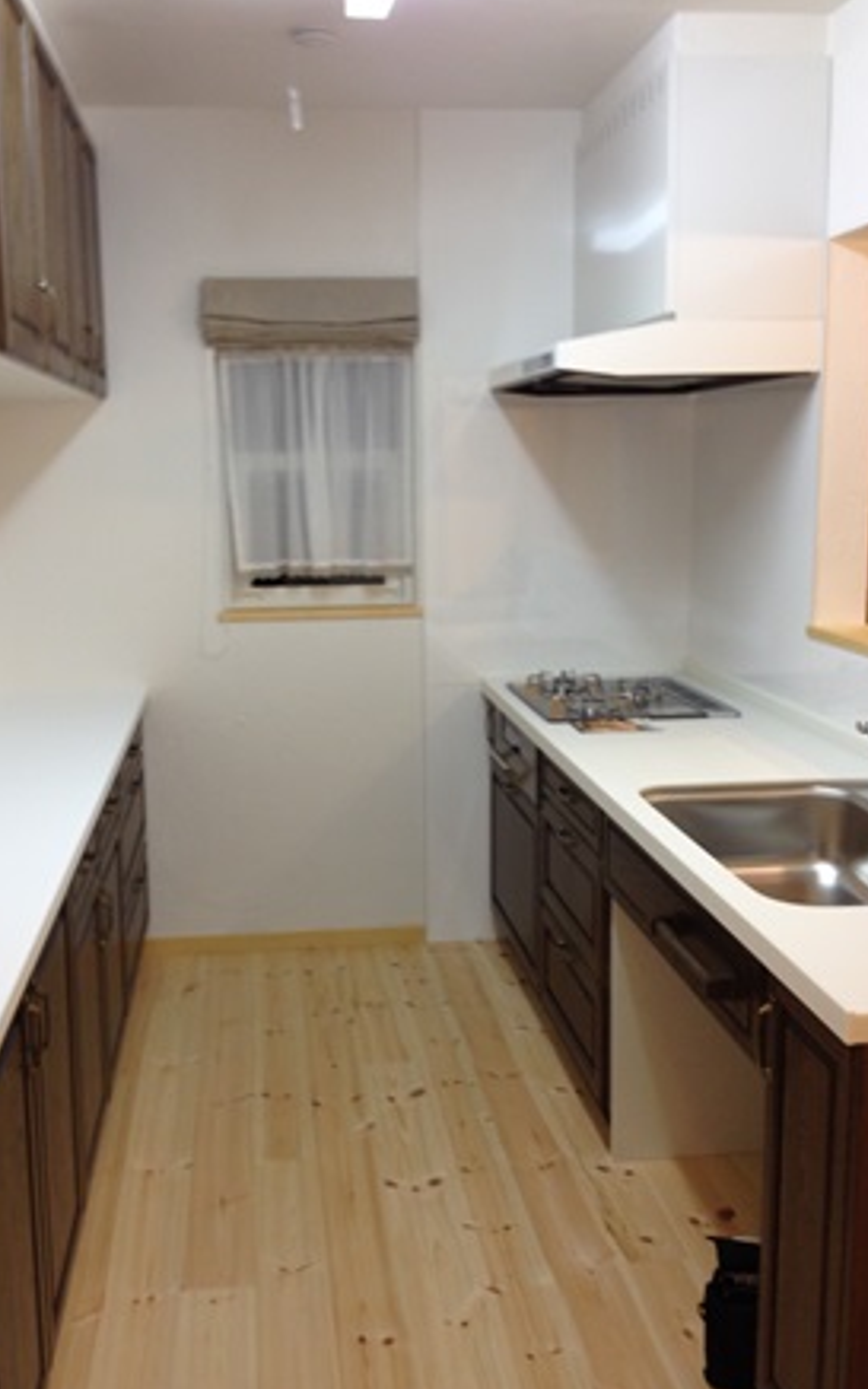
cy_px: 687
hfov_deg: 33.5
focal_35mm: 38
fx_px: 1439
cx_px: 372
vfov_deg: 51.5
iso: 64
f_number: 2.4
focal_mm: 4.28
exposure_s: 1/20
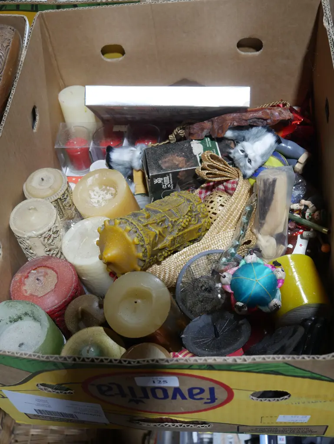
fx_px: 566
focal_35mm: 44
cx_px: 167
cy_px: 222
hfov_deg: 32.9
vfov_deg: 42.9
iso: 320
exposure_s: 1/60
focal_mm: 22
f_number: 4.7
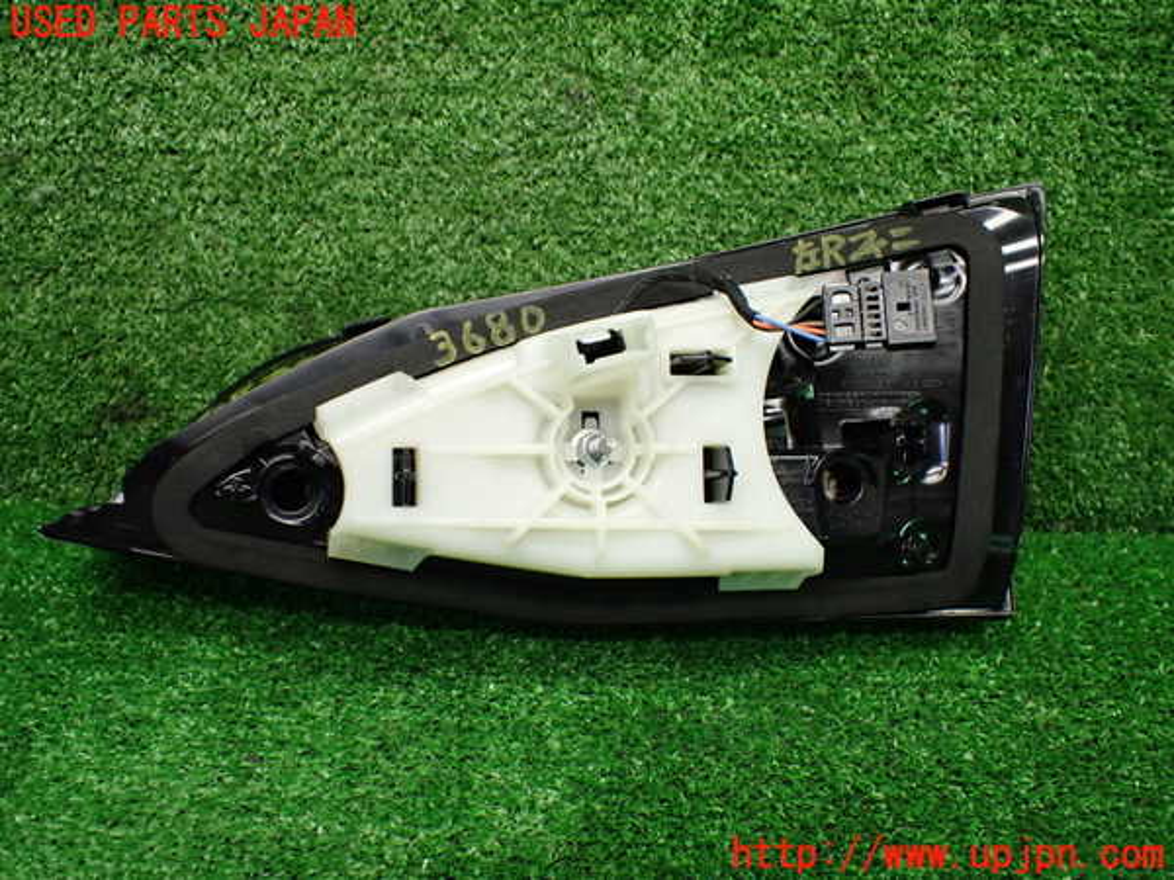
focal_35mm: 30
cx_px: 587
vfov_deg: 46.8
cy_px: 440
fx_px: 1017
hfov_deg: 60.0
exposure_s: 1/125
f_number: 2.3
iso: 500
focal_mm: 5.4
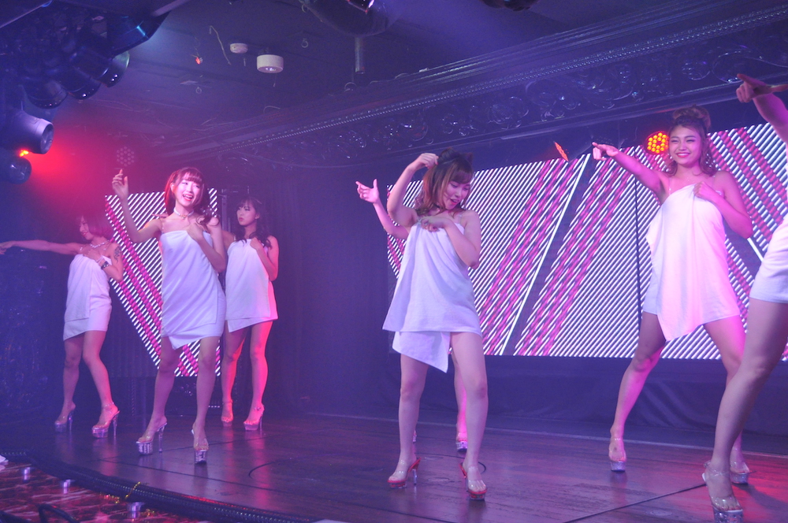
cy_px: 262
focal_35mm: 42
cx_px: 394
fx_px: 918
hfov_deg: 46.5
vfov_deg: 31.8
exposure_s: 1/500
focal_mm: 28
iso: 1600
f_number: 4
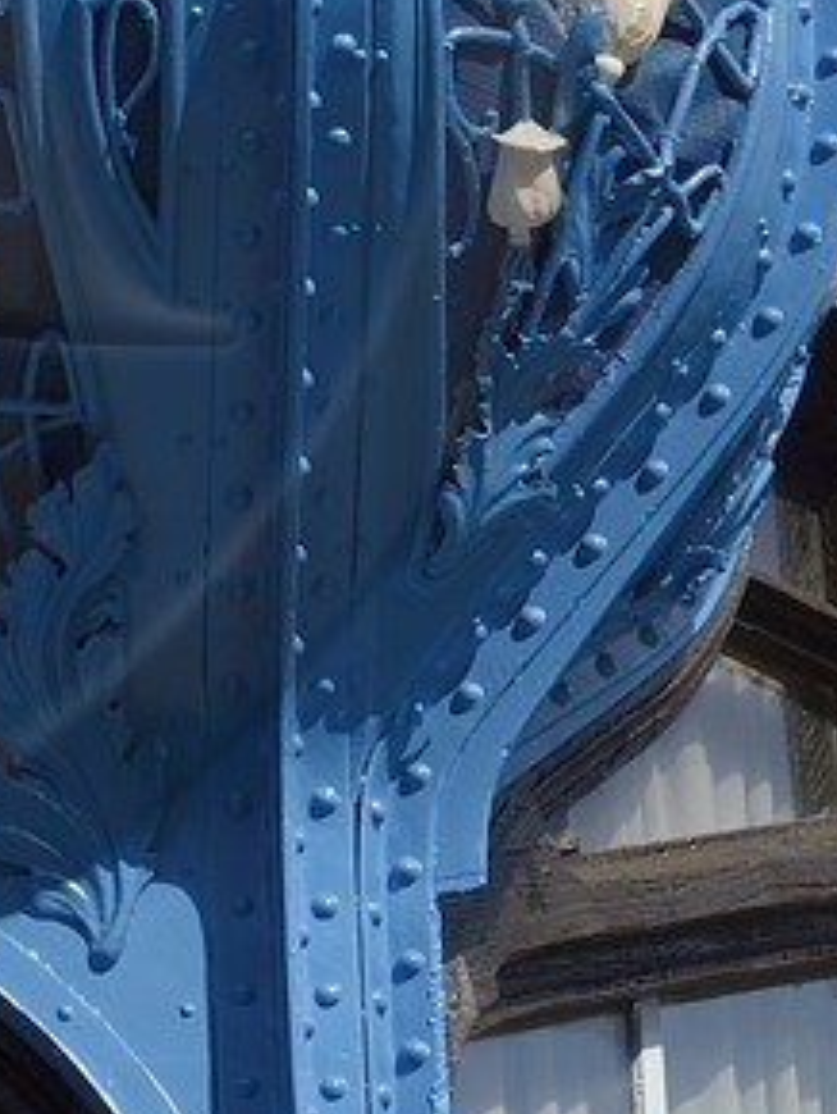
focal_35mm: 307
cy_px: -123
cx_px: -593
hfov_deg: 4.8
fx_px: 9883
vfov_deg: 6.4
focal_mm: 58
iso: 200
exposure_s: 1/320
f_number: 11
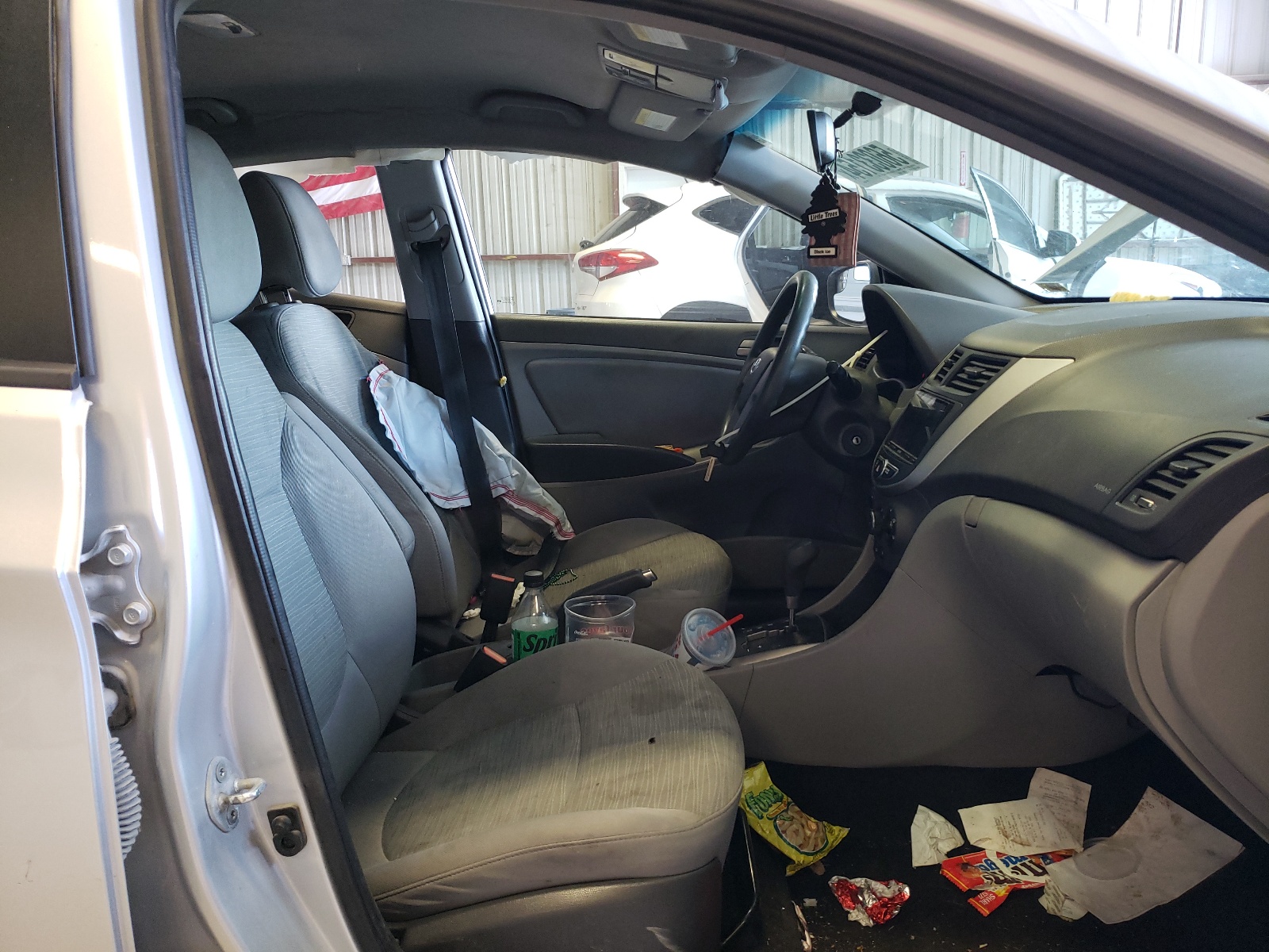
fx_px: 953
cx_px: 634
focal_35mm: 26
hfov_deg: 67.3
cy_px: 476
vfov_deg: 53.1
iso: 141
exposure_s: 1/60.2
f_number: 1.5
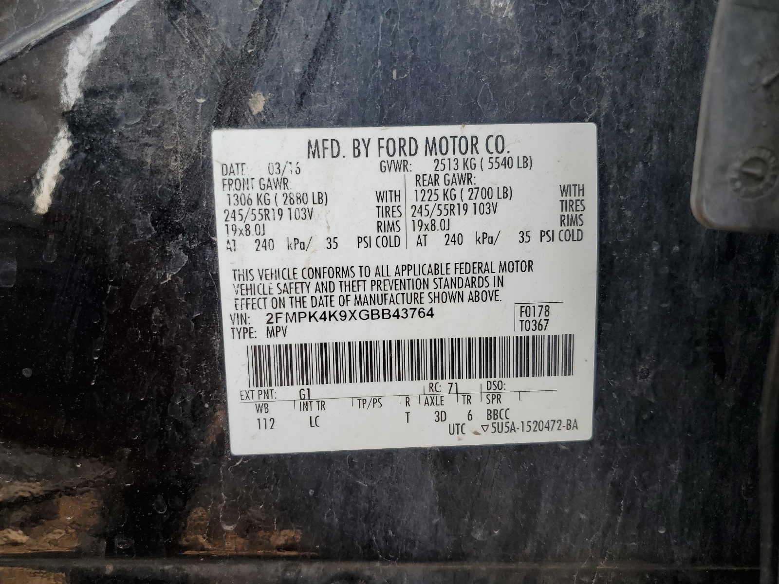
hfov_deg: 67.3
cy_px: 292
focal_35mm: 26
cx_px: 390
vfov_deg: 53.1
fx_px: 585
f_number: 1.5
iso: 50
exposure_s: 1/435
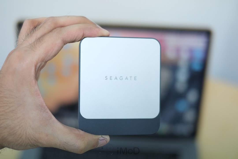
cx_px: 119
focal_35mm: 53
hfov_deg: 37.5
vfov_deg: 25.5
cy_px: 80
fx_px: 350
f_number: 1.4
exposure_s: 1/250
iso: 800
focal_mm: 35
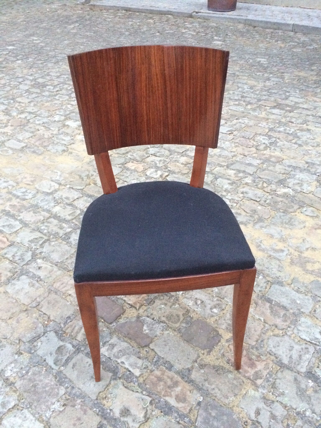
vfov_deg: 61.7
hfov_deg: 48.2
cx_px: 160
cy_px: 214
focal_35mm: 29
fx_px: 359
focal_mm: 4.15
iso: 320
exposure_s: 1/17
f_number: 2.2
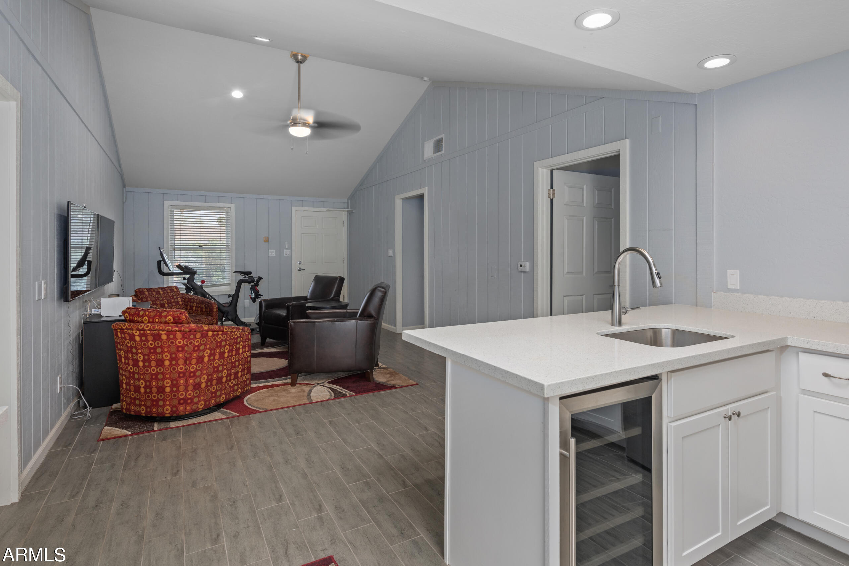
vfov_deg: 61.8
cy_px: 252
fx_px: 472
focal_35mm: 20
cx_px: 453
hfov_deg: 83.8
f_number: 6.3
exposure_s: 1/8
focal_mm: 17
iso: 320
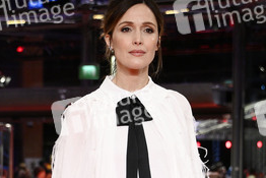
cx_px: 133
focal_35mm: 125
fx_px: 924
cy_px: 163
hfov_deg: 16.4
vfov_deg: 10.9
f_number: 5.6
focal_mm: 82
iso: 5000
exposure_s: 1/200
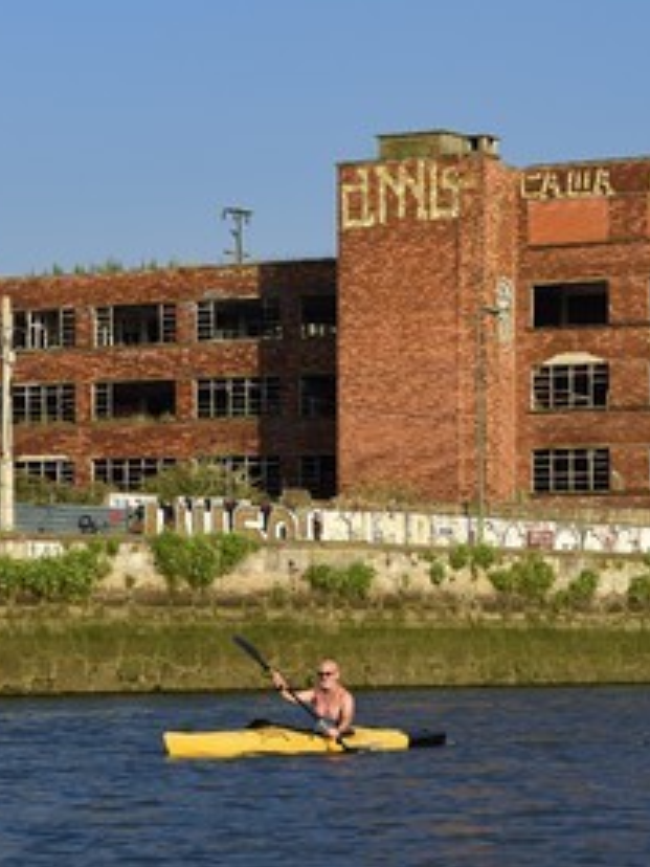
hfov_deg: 12.3
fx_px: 3004
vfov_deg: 16.4
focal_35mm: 120
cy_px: 437
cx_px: 462
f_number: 8
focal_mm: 82
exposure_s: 1/500
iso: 200
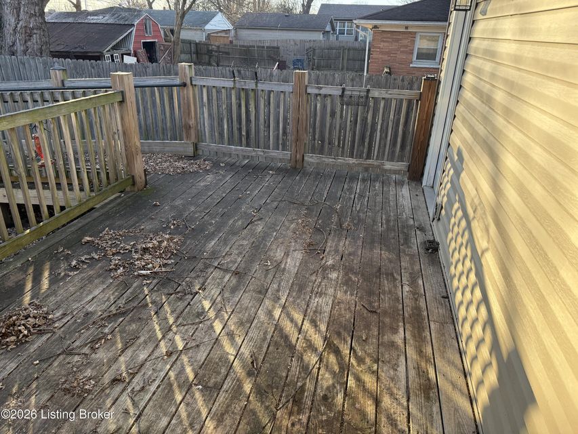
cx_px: 289
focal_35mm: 24
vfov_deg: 56.8
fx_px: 401
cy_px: 217
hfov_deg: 71.6
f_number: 1.78
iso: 100
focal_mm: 6.76
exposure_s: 1/757
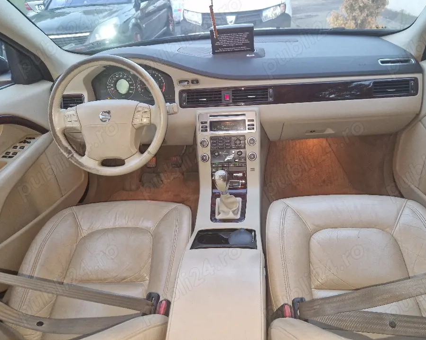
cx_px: 222
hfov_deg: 68.1
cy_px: 163
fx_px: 315
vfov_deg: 56.8
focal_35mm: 25
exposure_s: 1/100
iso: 320
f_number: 1.8
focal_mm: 5.4
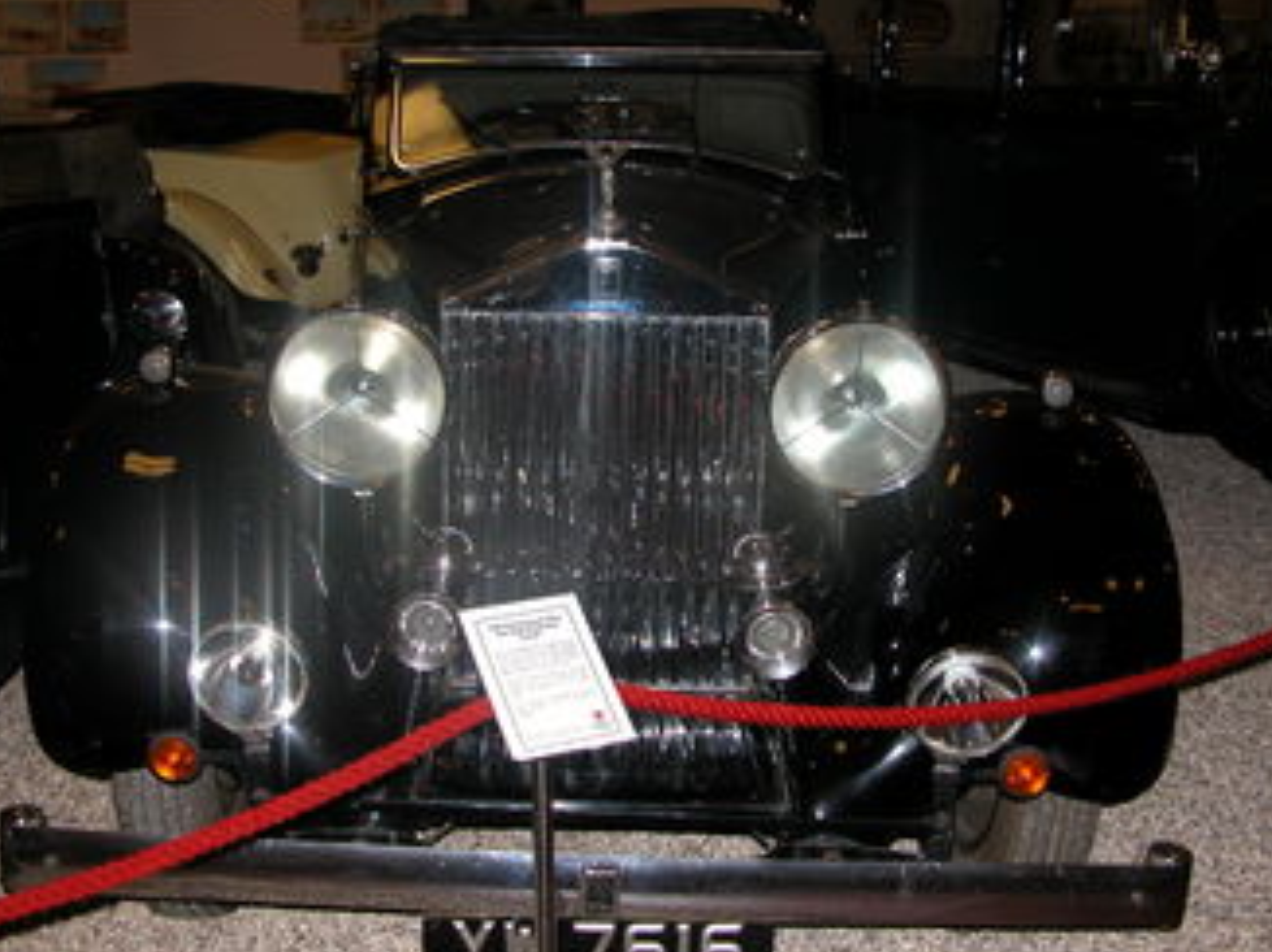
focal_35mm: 43
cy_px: 449
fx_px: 1579
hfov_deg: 43.9
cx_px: 601
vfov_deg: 33.5
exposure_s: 1/60
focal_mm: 8.9
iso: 100
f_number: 2.8
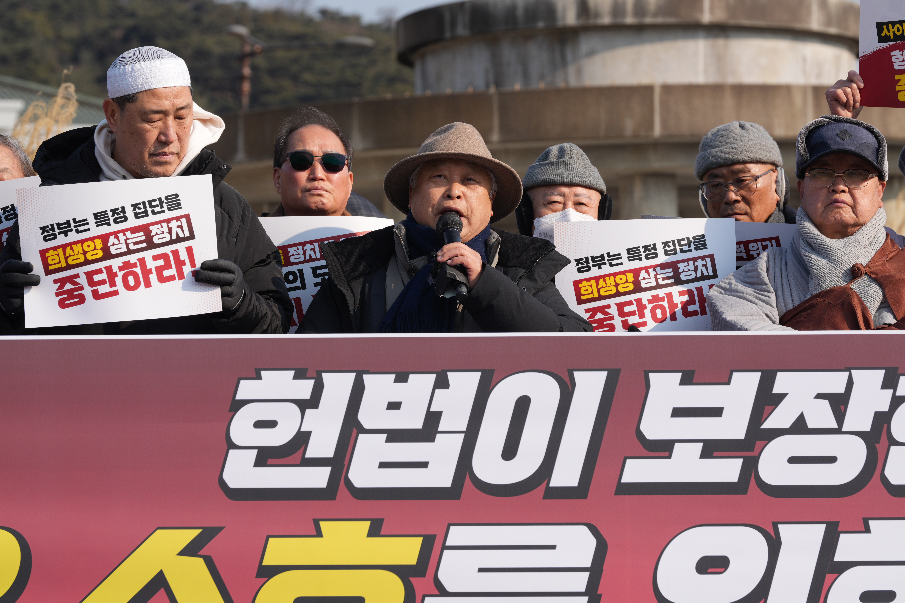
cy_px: 302
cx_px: 452
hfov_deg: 13.0
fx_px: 3972
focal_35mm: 158
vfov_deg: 8.7
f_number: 8
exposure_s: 1/250
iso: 100
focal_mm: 158
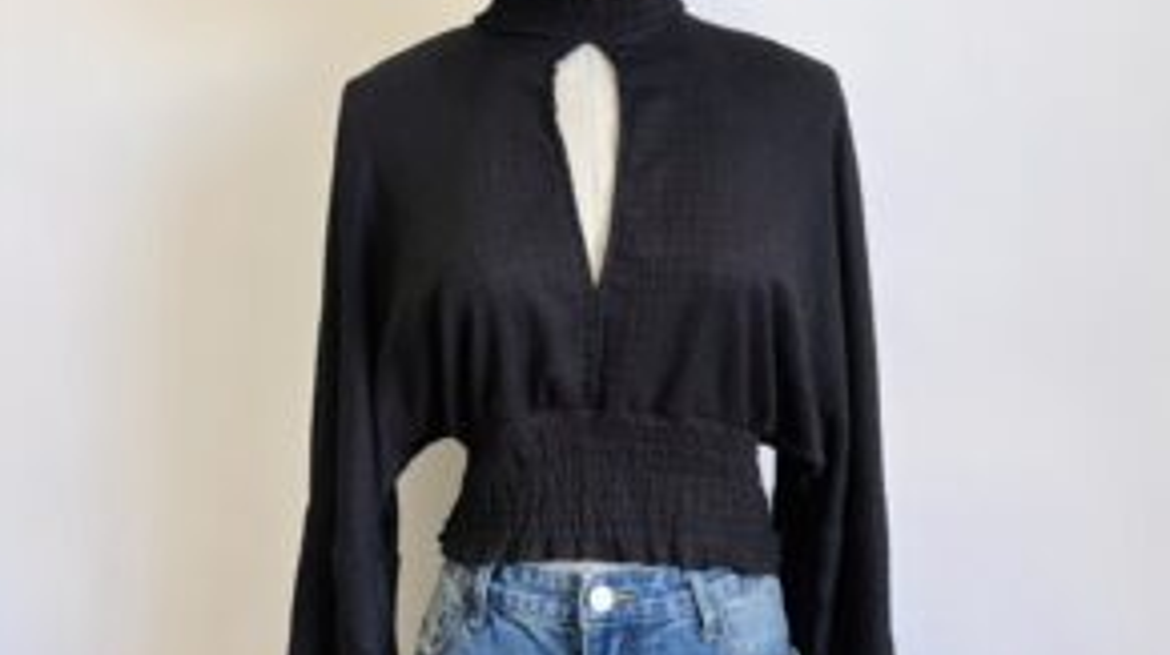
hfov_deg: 51.7
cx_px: 595
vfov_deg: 30.3
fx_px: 1209
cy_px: 289
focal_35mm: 39
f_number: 1.6
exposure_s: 1/60
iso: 125
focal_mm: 5.96
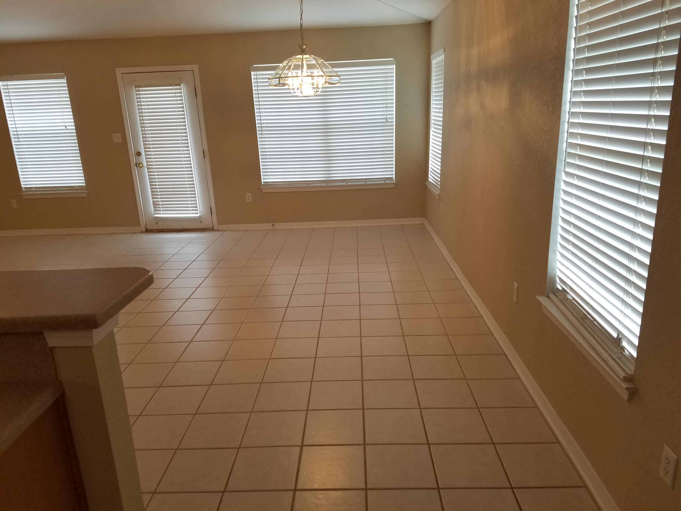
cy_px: 256
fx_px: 511
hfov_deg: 67.3
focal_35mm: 26
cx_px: 340
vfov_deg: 53.1
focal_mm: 4.2
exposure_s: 1/60
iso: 100
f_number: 1.7
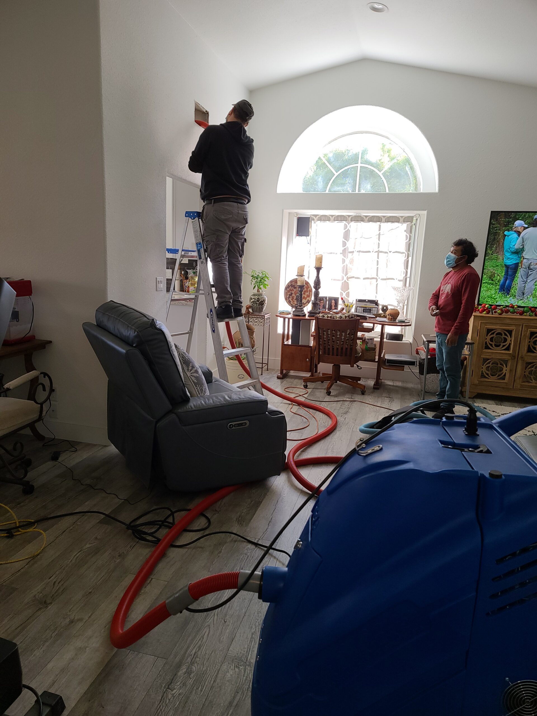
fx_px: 517
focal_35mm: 25
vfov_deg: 69.4
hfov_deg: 54.9
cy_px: 358
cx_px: 268
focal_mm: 7
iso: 20
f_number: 1.8
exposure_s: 1/60
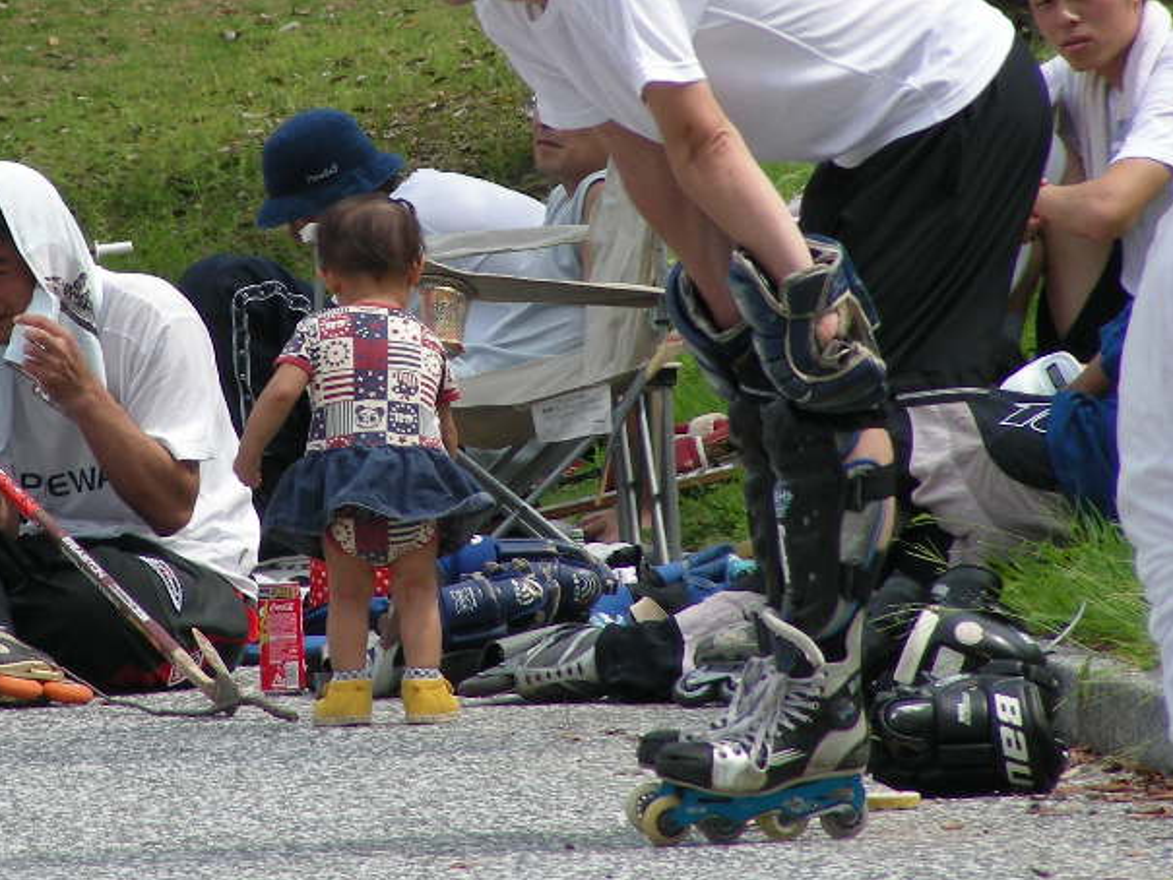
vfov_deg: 2.3
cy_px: 308
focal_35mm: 643
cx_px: 357
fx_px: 21793
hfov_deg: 3.1
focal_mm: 63.3
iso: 50
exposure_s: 1/417
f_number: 4
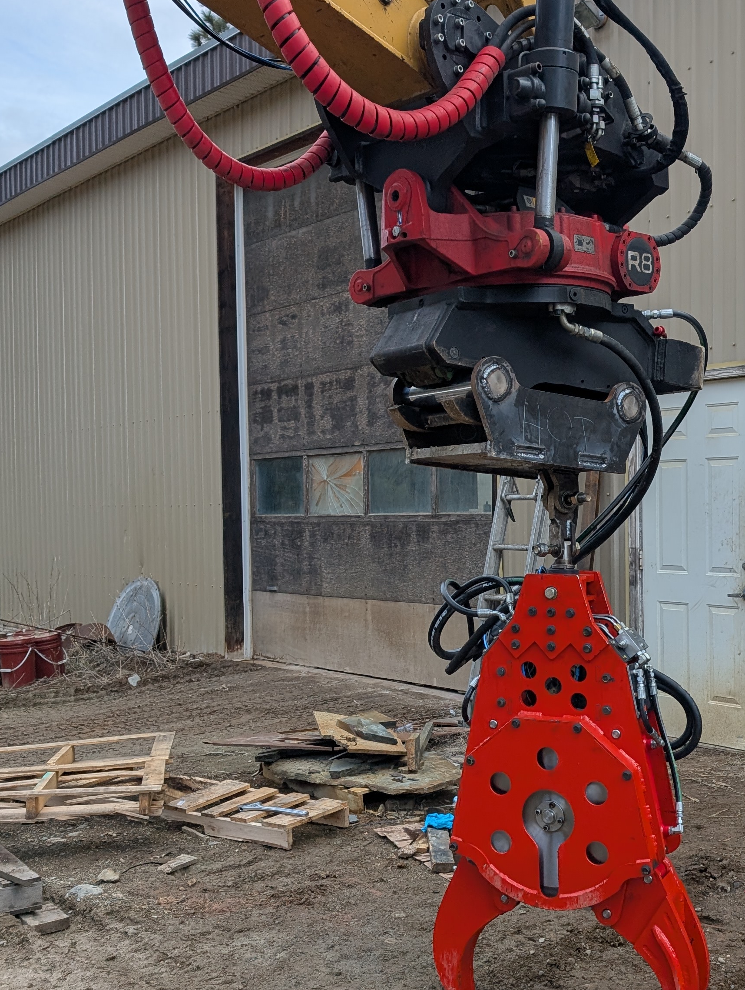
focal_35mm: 43
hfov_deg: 33.6
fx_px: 1231
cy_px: 523
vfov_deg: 43.8
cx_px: 444
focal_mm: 6.9
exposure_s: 1/749
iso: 22
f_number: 1.68
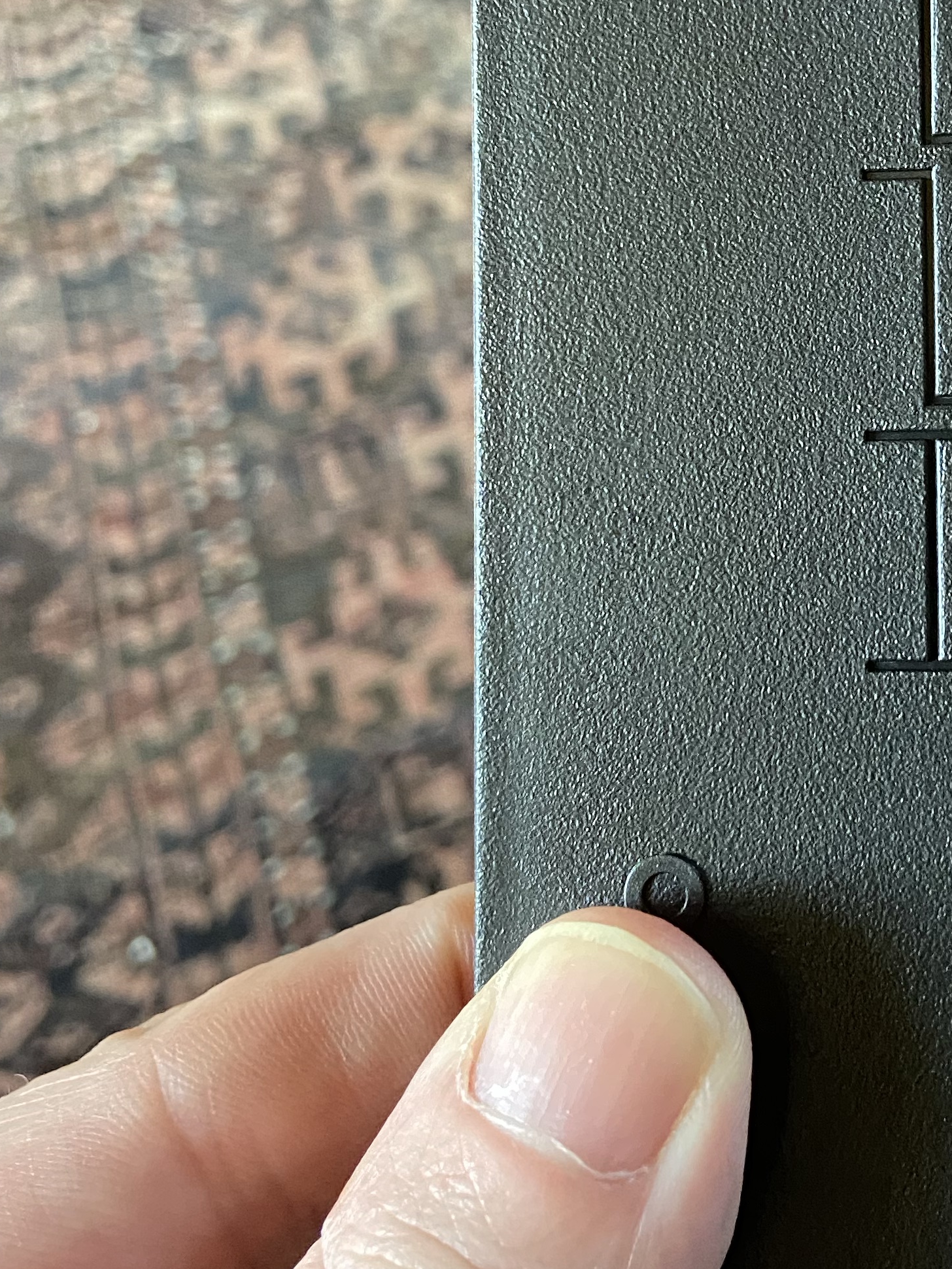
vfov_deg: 35.0
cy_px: 374
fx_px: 1980
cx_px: 896
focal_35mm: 54
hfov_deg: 26.0
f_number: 1.8
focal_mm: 4.25
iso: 640
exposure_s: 1/30
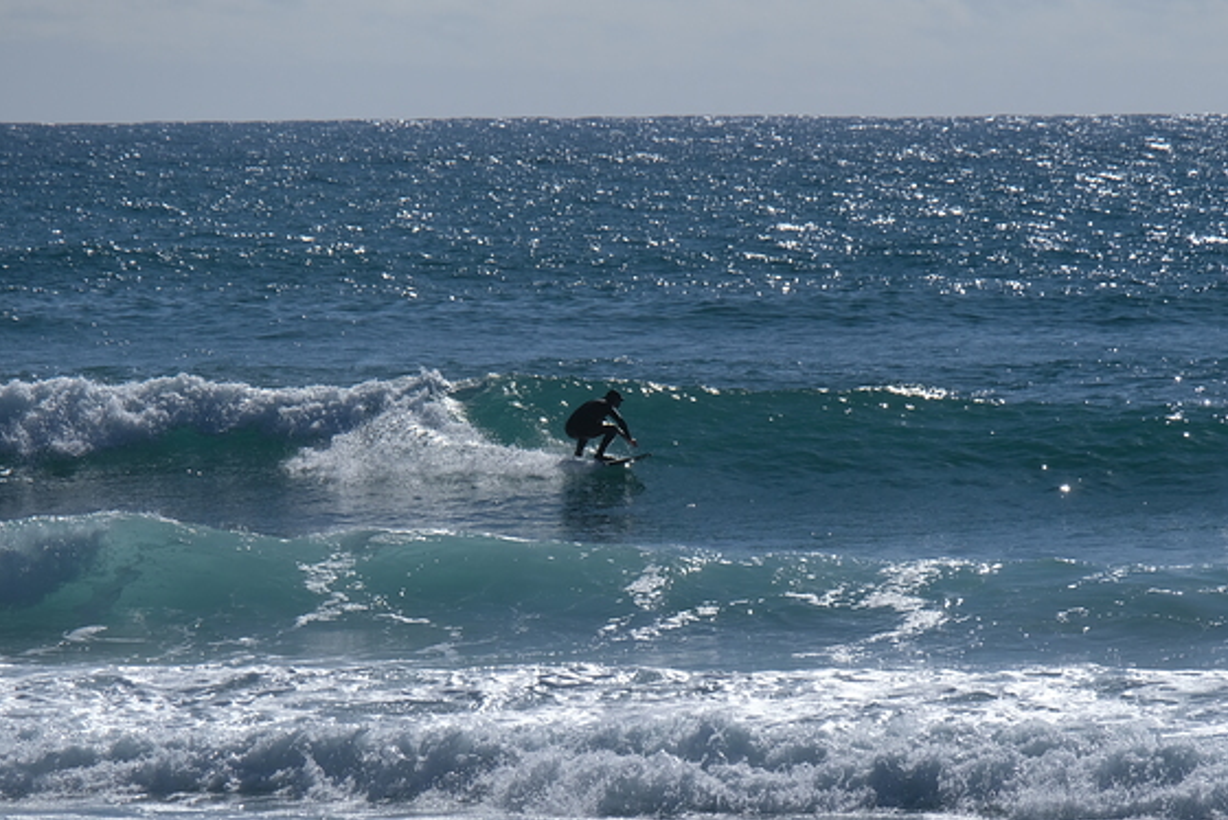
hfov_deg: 4.3
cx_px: 719
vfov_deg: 2.8
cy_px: 554
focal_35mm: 483
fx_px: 16483
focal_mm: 230
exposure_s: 1/1000
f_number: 10
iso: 200
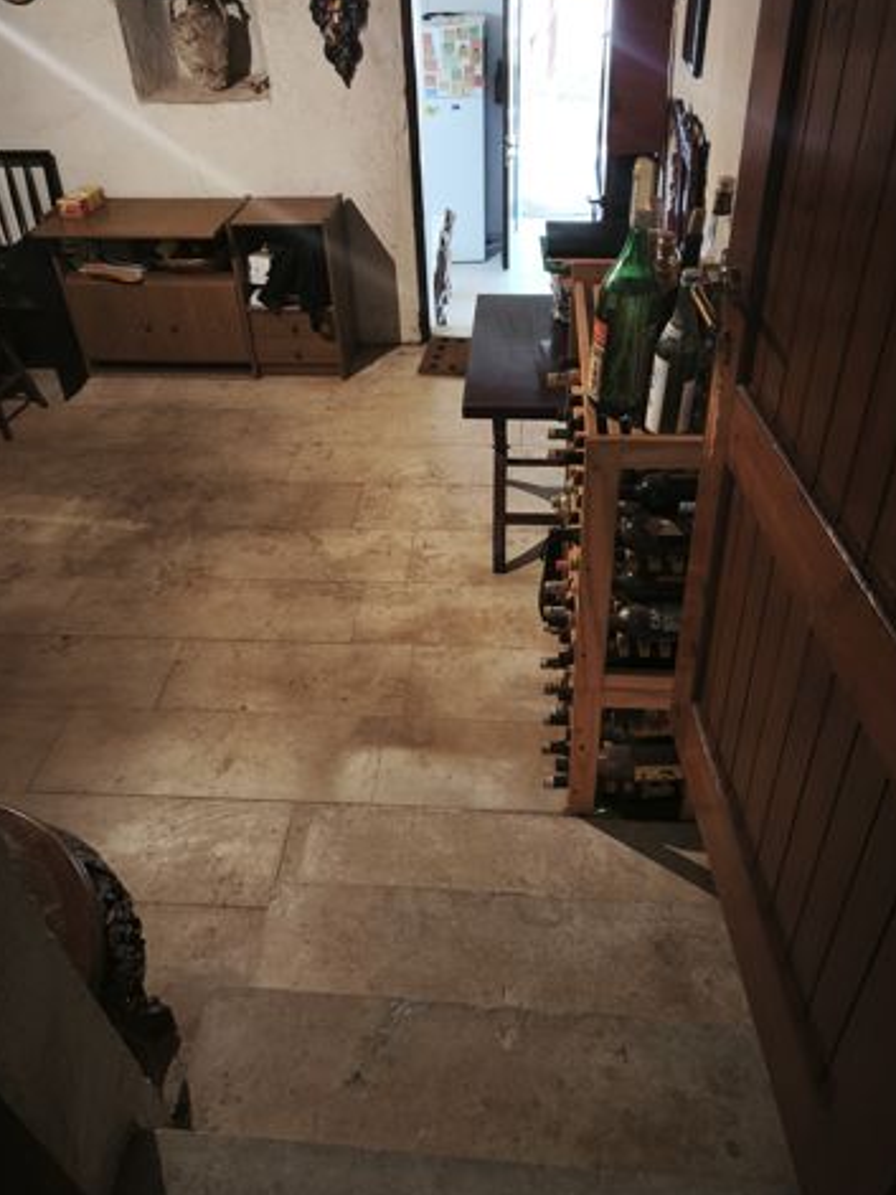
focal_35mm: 26
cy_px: 561
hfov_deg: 53.0
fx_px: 898
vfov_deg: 67.3
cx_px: 451
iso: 640
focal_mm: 5.35
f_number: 1.7
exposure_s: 1/50
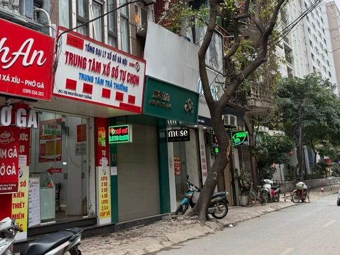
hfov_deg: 42.8
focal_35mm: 44
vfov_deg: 32.5
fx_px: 432
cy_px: 79
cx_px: 142
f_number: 1.78
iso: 80
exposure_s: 1/367
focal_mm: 6.76
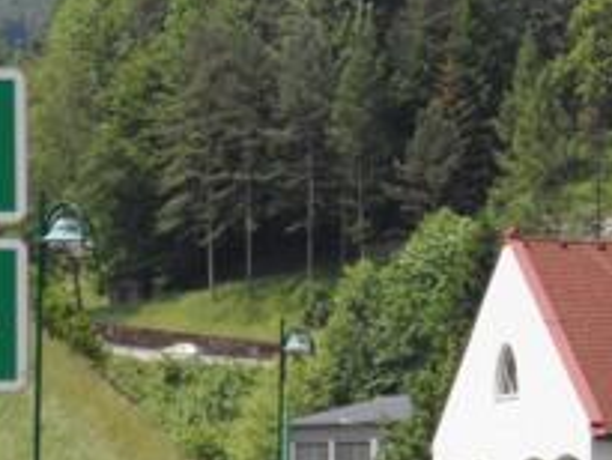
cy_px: 287
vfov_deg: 6.5
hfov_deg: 8.6
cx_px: 249
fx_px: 4051
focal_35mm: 229
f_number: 4.2
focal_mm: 13.2
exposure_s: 1/500
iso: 80
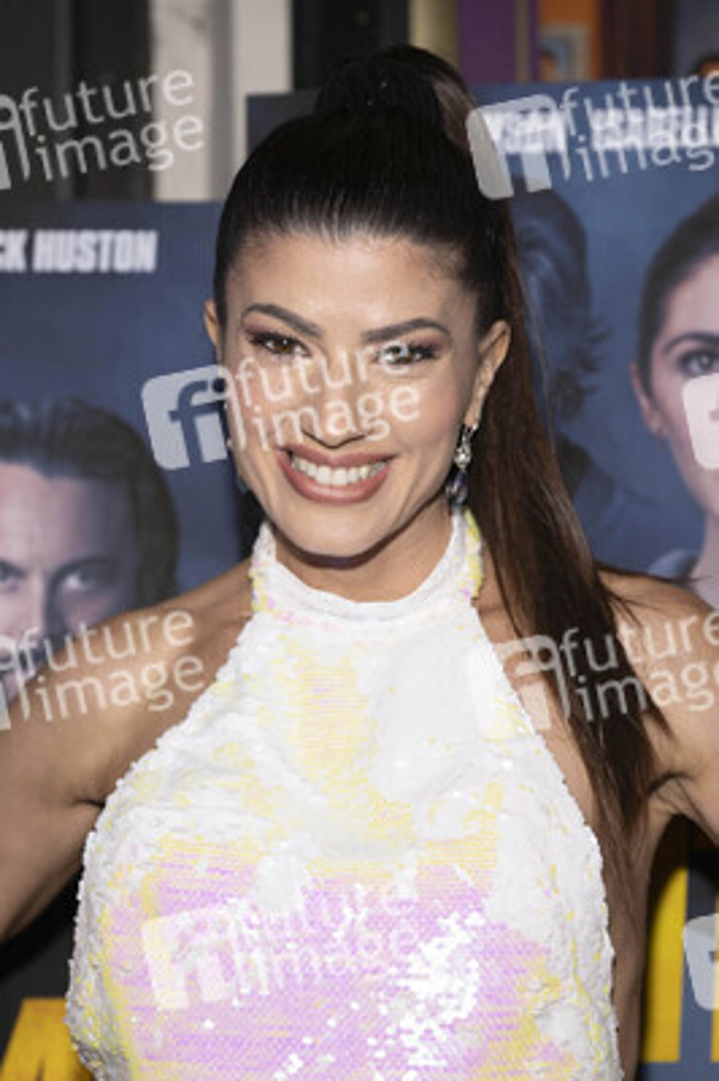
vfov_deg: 20.4
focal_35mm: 100
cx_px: 360
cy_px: 540
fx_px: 3001
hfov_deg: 13.7
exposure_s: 1/200
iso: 800
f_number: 5.6
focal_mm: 100
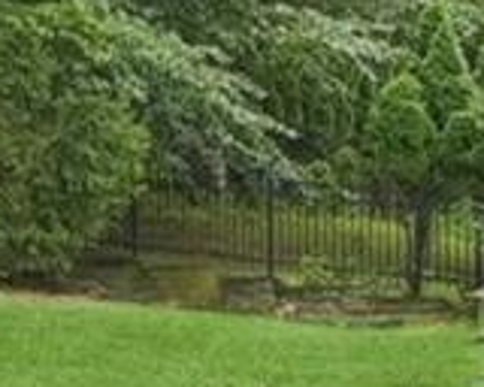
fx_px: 1891
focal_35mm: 132
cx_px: -430
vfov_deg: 11.7
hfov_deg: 13.0
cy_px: 242
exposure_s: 1/125
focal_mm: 10
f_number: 9
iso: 640
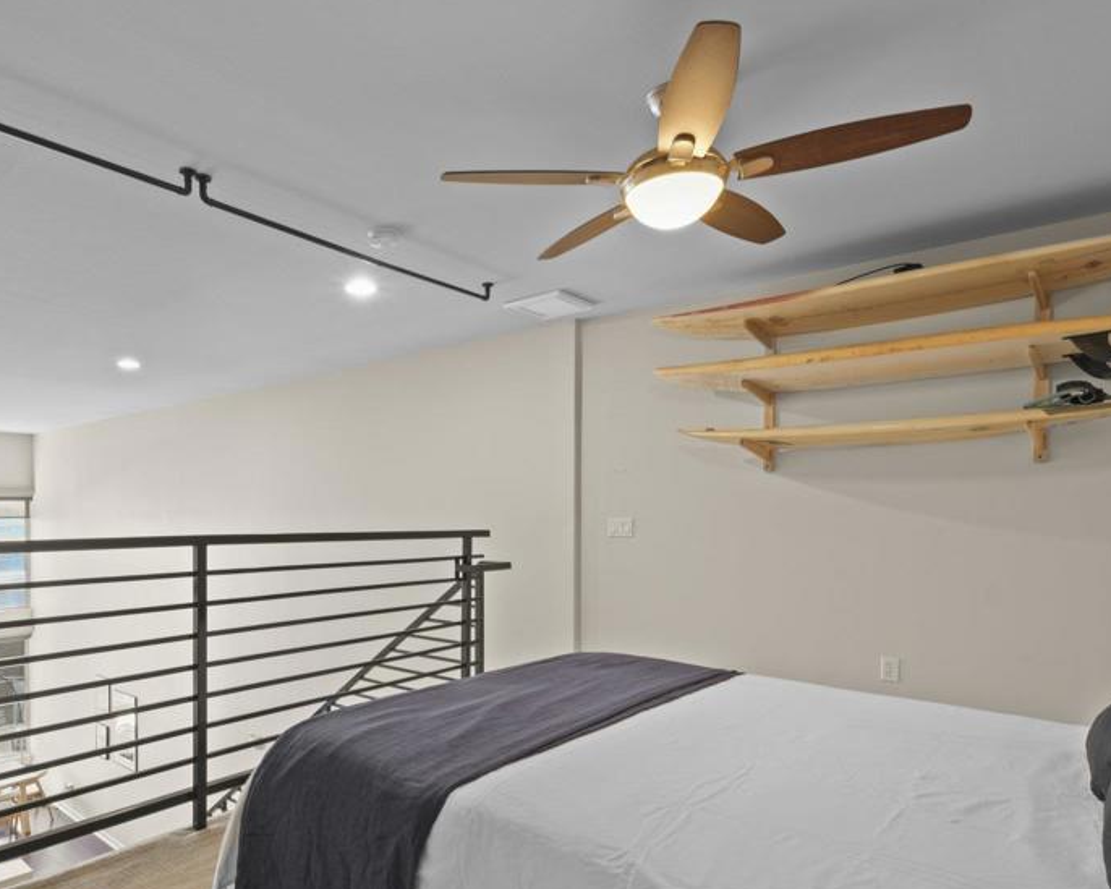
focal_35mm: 21
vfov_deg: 65.3
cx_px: 394
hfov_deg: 75.8
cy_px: 505
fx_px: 691
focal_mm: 10
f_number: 8
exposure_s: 2.5
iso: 100
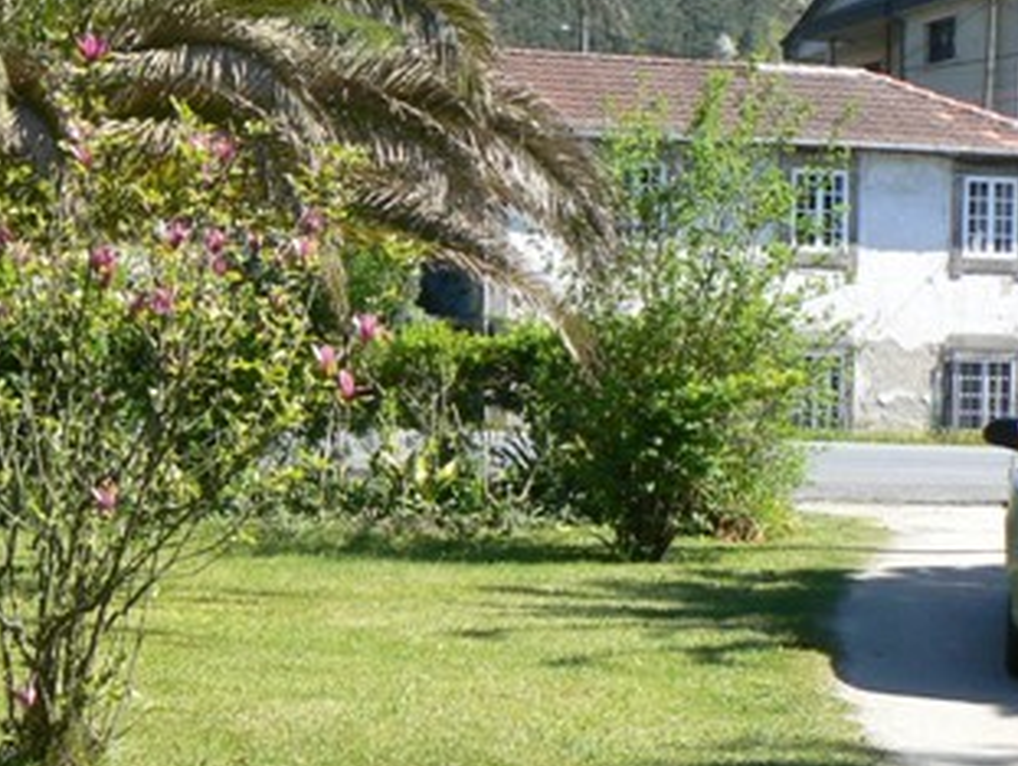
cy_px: 452
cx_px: 144
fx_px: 2179
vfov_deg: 19.9
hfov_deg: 25.6
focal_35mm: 74
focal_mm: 6
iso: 80
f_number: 5.6
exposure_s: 1/200
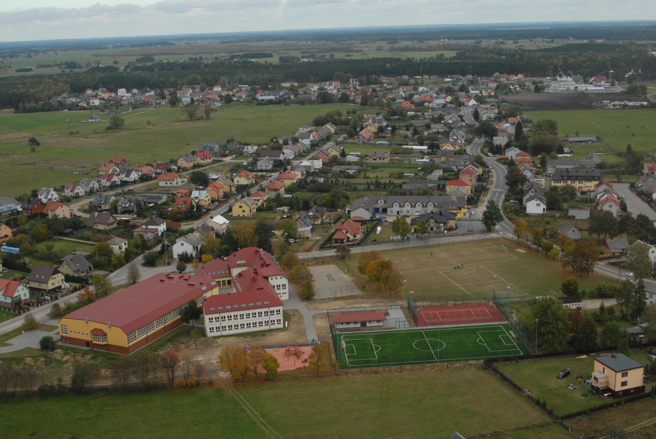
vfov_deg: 32.0
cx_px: 328
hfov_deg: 46.3
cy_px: 220
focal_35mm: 42
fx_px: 766
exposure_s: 1/180
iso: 200
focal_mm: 28
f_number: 7.1
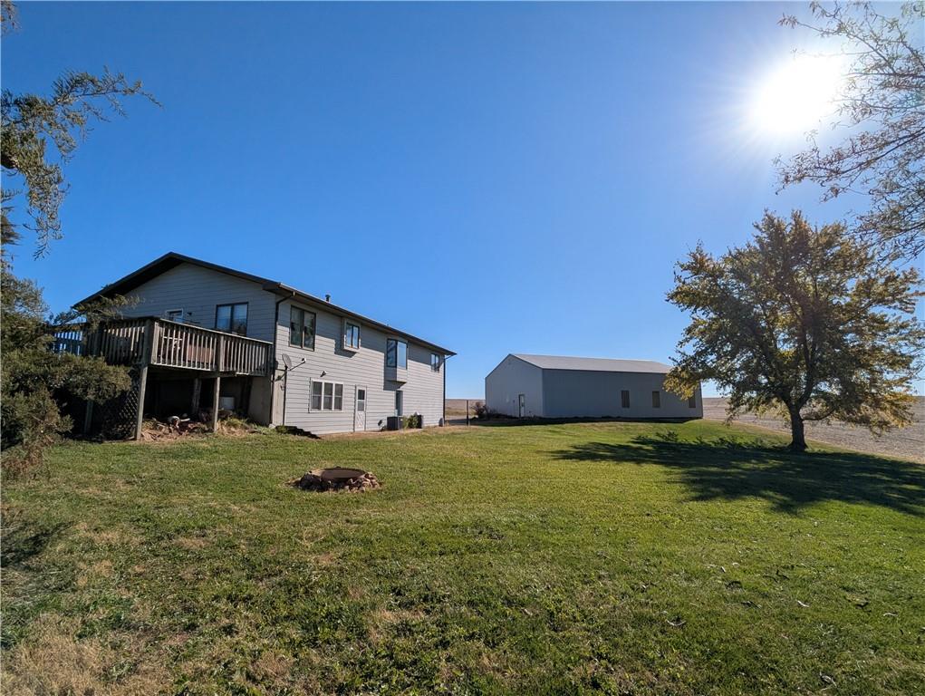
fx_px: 428
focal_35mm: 16
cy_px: 348
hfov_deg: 94.4
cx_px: 462
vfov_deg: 78.2
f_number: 2.2
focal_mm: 2.35
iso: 58
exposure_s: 1/3003
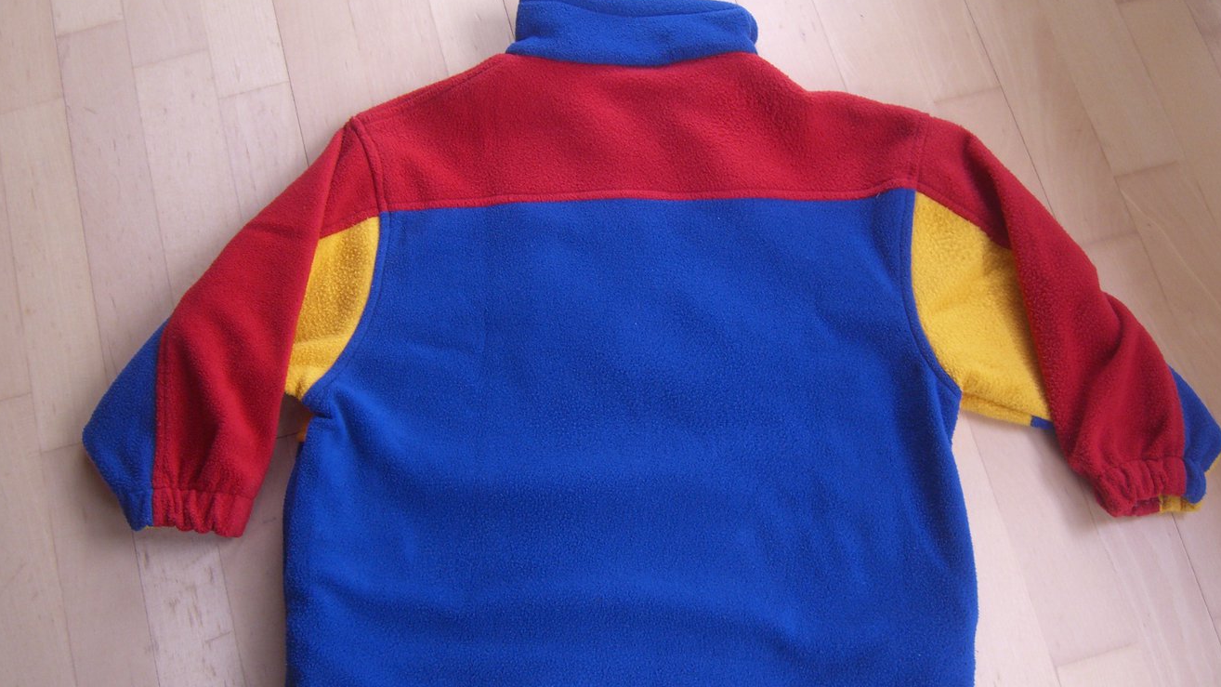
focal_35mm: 42
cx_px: 617
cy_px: 393
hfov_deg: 48.4
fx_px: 1360
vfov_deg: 28.3
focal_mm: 7.9
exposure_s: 1/25
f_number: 2.8
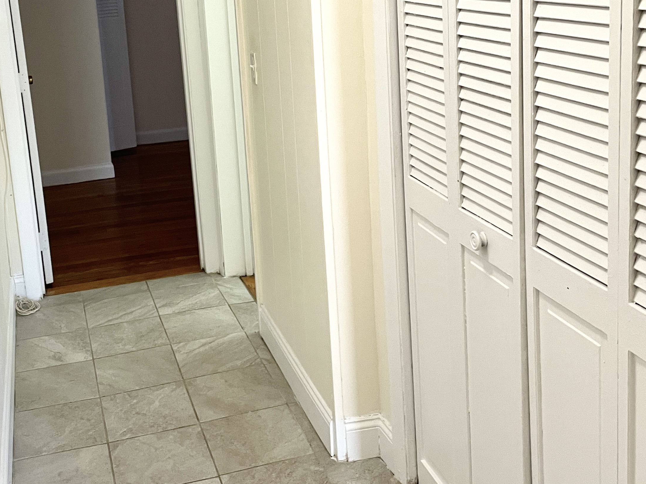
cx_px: 239
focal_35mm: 48
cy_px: 129
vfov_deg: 29.8
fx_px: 896
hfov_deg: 39.4
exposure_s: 1/60
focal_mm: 4.2
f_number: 1.6
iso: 100
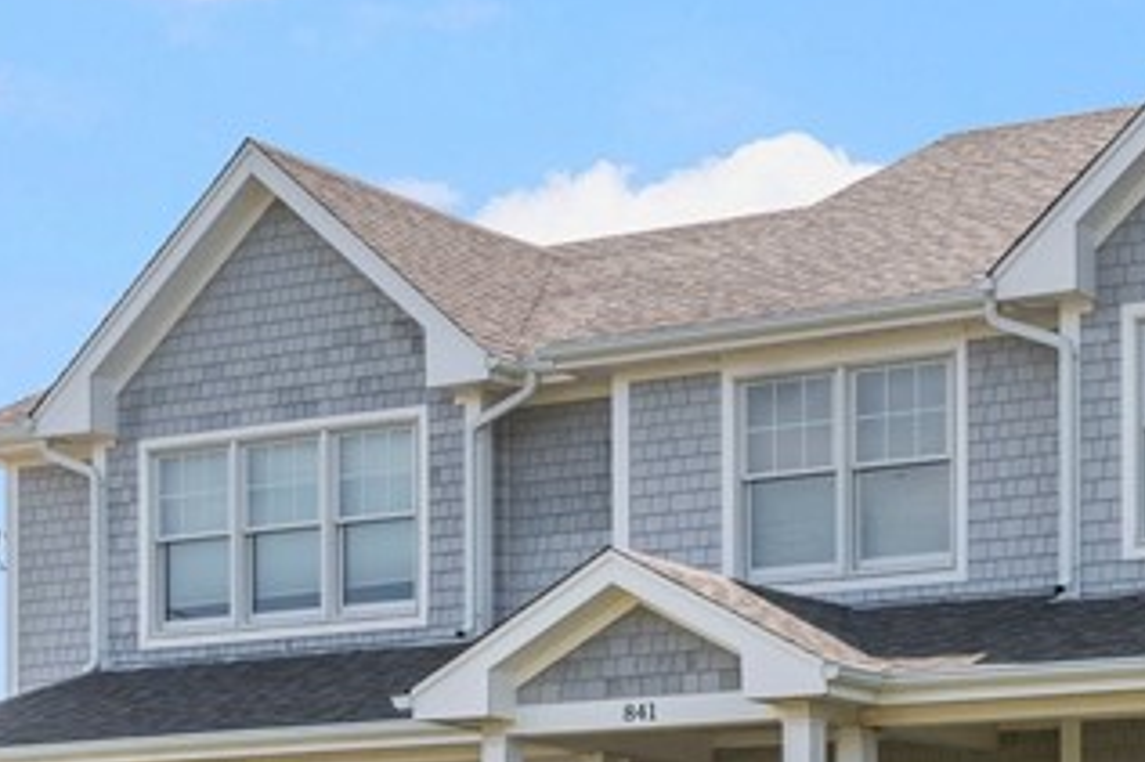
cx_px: 936
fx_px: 3052
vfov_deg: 14.1
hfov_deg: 21.0
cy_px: 670
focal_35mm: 96
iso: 320
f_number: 7.1
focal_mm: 28
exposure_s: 1/1000
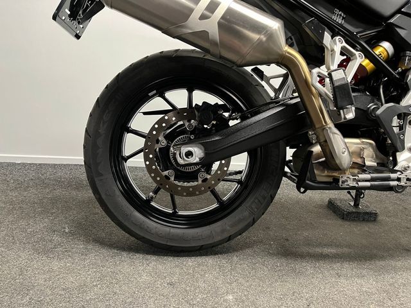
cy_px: 154
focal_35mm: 26
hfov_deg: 67.3
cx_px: 206
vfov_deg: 53.1
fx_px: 309
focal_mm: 5.1
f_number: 1.6
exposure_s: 1/50
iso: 320
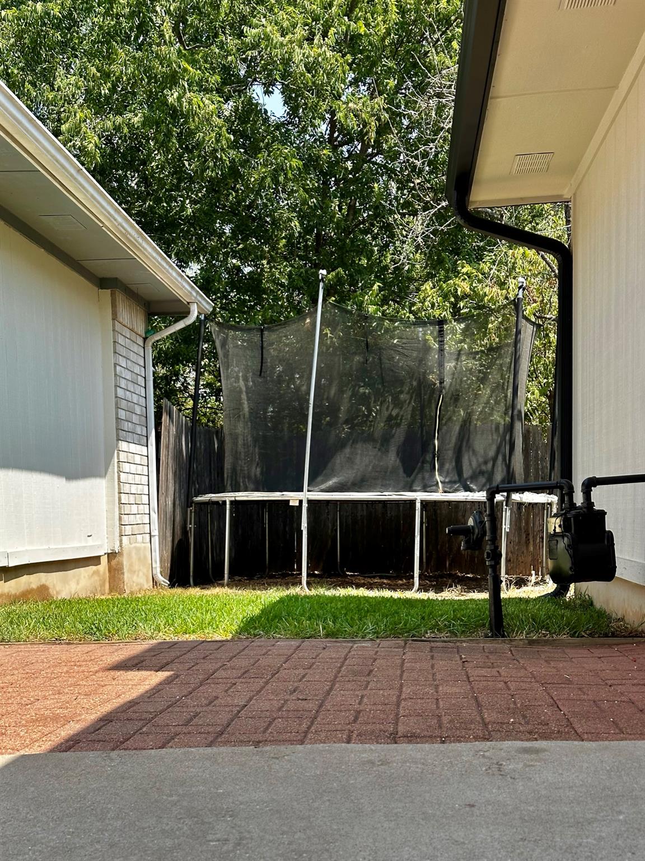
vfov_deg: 39.7
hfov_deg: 30.3
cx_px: 322
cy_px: 430
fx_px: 1193
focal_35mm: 48
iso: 64
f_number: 1.78
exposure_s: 1/1212
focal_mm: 6.86
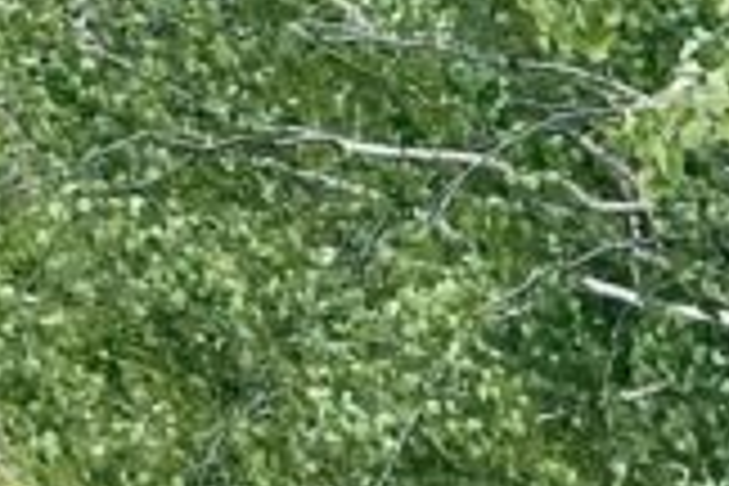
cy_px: 1116
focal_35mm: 506
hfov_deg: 4.0
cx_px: 1188
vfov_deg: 2.7
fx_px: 10246
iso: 32
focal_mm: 9
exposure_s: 1/166
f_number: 2.8
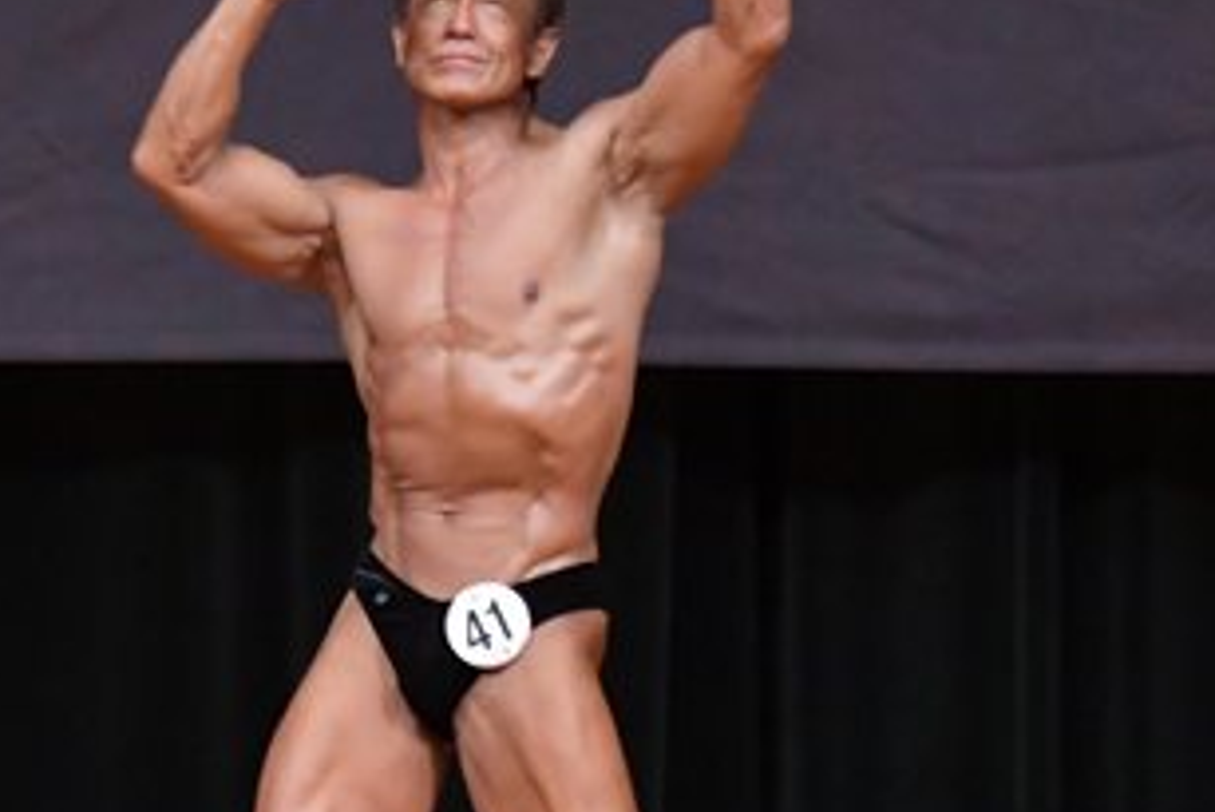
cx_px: 362
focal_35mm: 605
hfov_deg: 3.4
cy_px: 491
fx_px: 20427
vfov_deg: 2.3
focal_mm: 160
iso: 5000
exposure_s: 1/400
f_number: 5.6
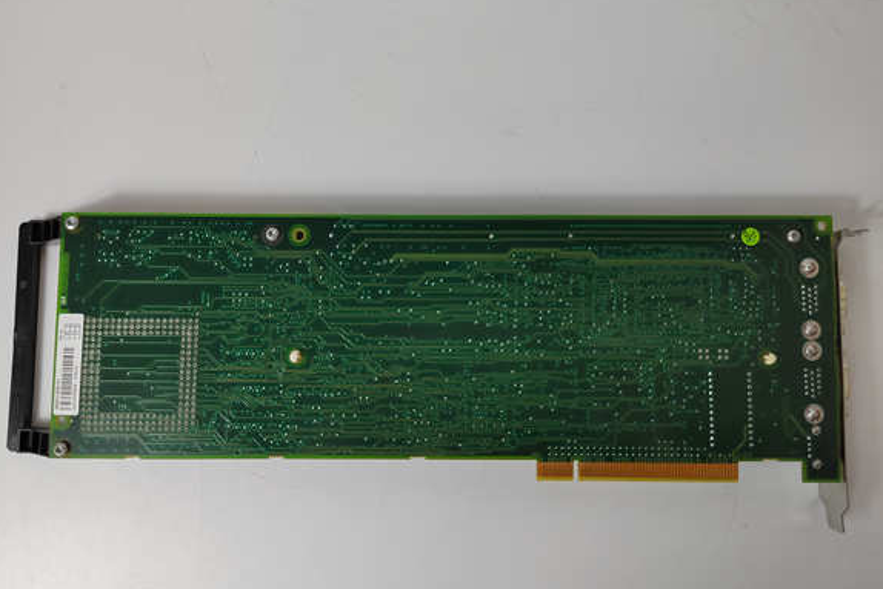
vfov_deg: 51.3
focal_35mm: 25
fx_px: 613
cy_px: 300
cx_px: 443
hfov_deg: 71.5
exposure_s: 1/100
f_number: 1.9
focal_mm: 5.52
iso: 328
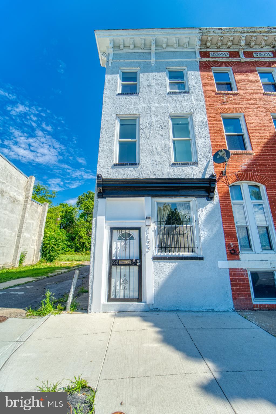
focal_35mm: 14
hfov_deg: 81.2
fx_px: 161
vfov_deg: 104.3
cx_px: 138
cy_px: 207
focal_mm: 14
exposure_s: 1/200
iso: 100
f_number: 9
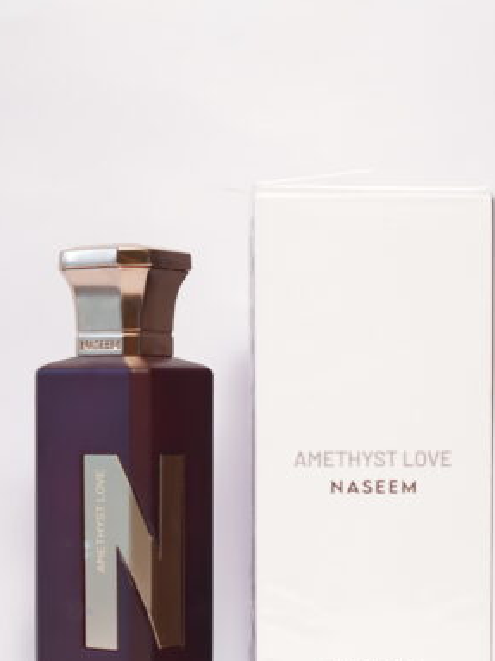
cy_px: 441
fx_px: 1545
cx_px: 243
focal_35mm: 81
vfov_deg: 24.0
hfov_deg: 18.2
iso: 800
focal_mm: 50
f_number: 2.8
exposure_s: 1/200
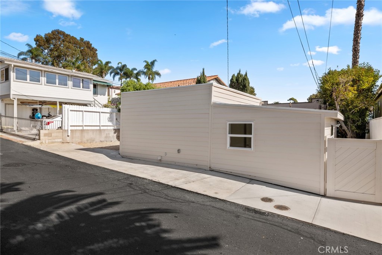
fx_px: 233
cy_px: 128
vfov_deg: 57.2
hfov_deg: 78.6
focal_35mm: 22
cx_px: 191
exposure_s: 1/500
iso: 200
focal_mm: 22
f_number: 8
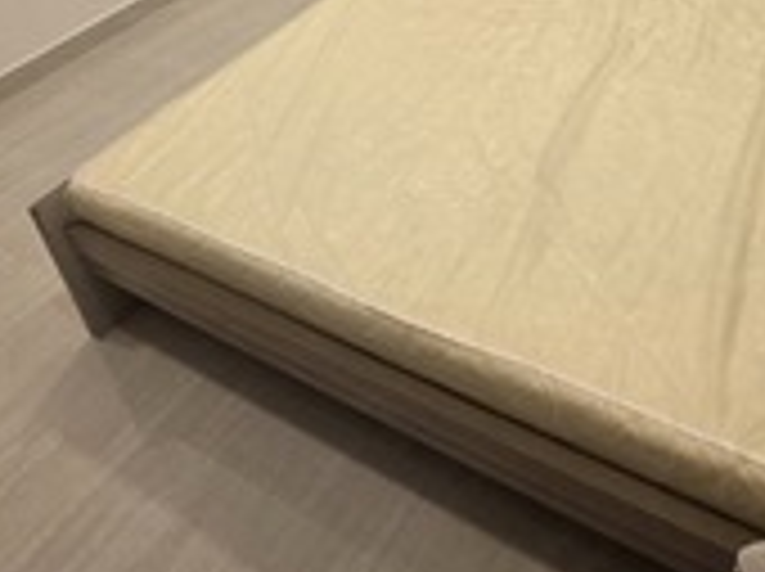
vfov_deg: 34.7
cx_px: 515
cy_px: -65
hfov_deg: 51.6
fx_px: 772
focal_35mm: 35
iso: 200
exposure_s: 1/100
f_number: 1.9
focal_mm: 2.2
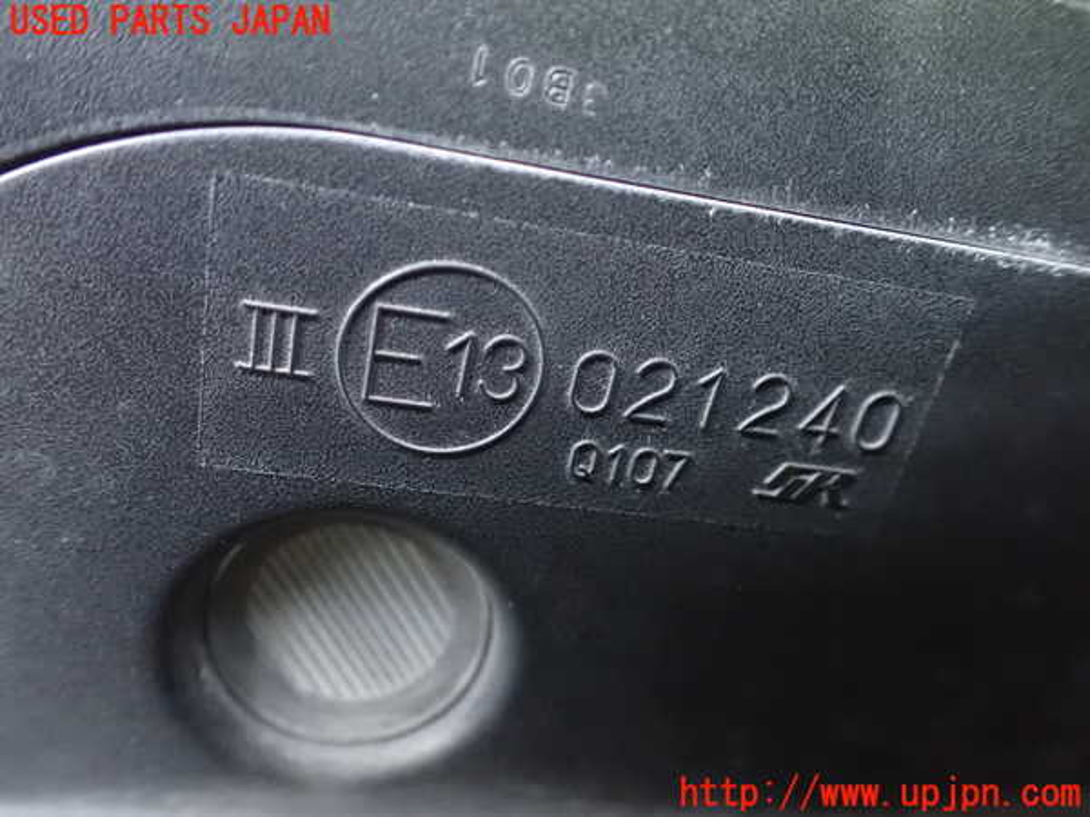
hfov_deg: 60.0
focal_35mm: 30
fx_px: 945
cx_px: 545
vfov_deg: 46.8
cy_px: 408
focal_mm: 5.4
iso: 1600
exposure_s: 1/25
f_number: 2.3
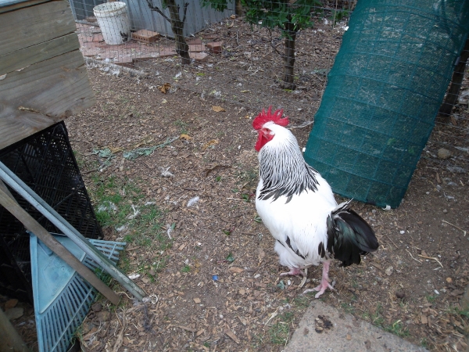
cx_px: 234
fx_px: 366
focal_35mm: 27
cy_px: 176
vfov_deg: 51.4
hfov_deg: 65.3
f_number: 3.5
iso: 90
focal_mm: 4.9
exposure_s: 1/45
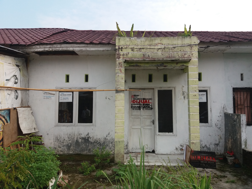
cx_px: 126
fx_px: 204
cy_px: 94
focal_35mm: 28
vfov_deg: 49.7
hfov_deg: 63.4
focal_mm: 3.7
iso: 64
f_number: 1.9
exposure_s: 1/808
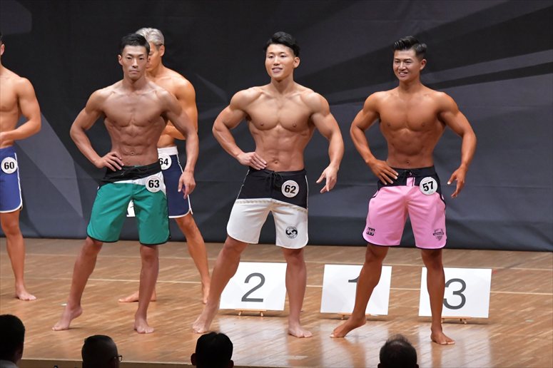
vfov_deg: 5.4
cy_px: 184
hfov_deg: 8.1
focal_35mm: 255
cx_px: 276
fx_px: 3915
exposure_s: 1/400
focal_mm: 170
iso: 8000
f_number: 5.6
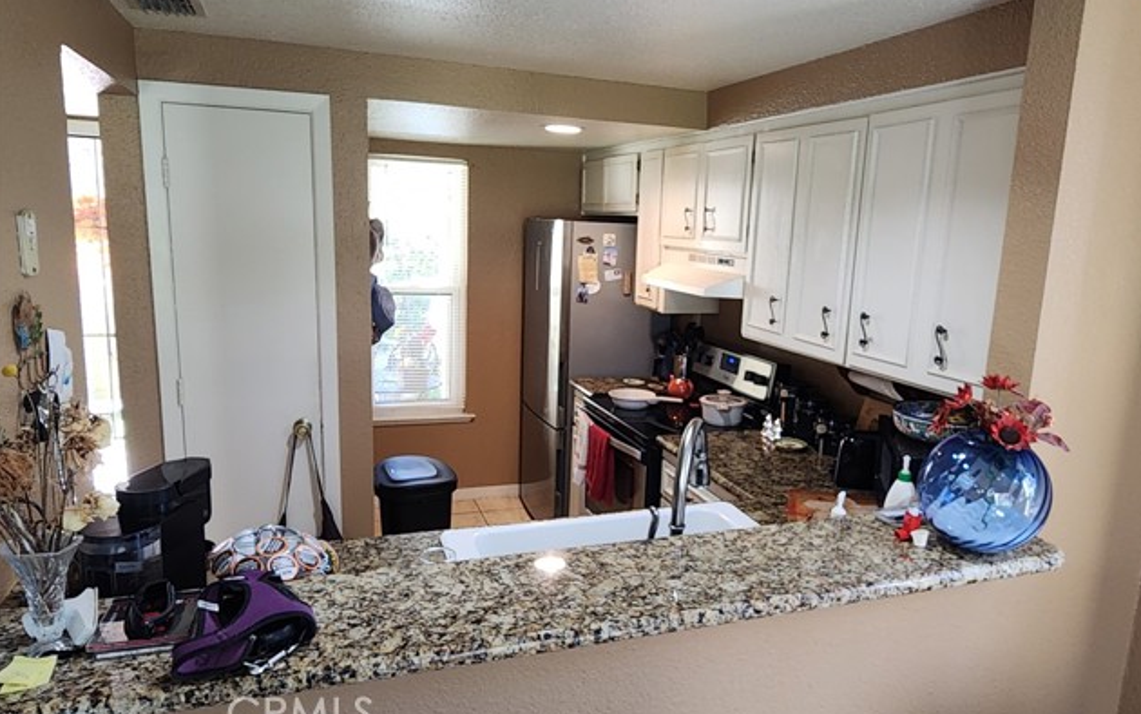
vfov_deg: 78.2
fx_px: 435
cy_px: 304
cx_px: 574
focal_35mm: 14
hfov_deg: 105.3
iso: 100
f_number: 2.2
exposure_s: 1/24
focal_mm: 2.2
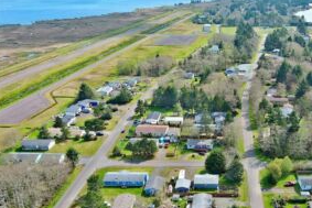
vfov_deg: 32.6
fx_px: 355
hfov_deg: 46.4
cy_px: 124
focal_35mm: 41
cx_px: 216
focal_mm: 10.57
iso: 100
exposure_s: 1/909
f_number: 2.8
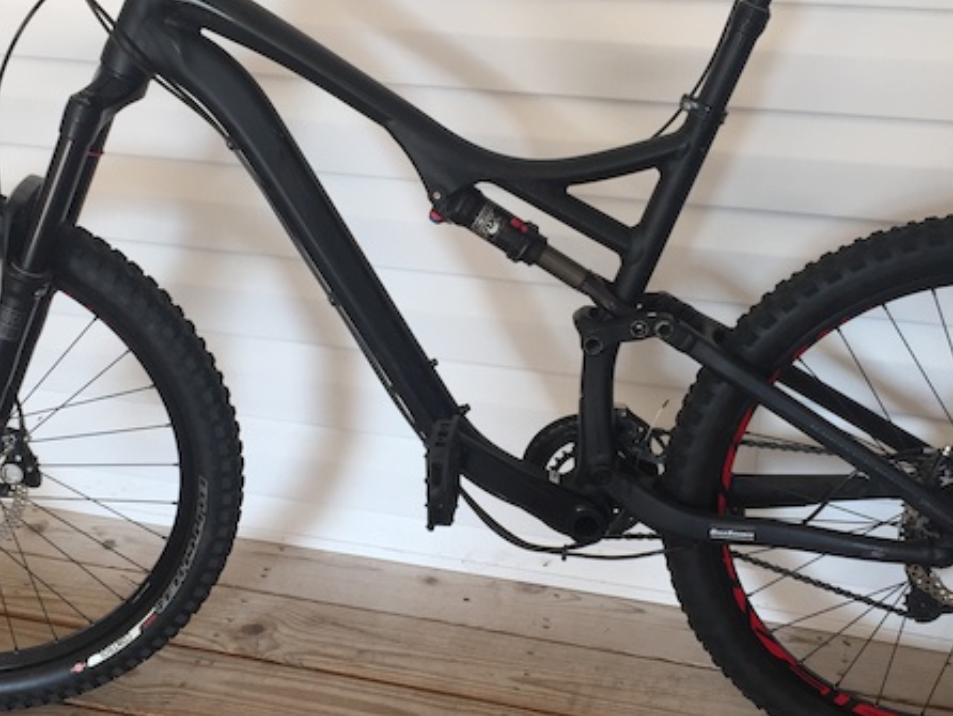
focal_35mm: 52
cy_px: 351
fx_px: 1432
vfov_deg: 28.1
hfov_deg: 36.8
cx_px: 479
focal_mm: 4.15
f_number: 2.2
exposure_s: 1/120
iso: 40
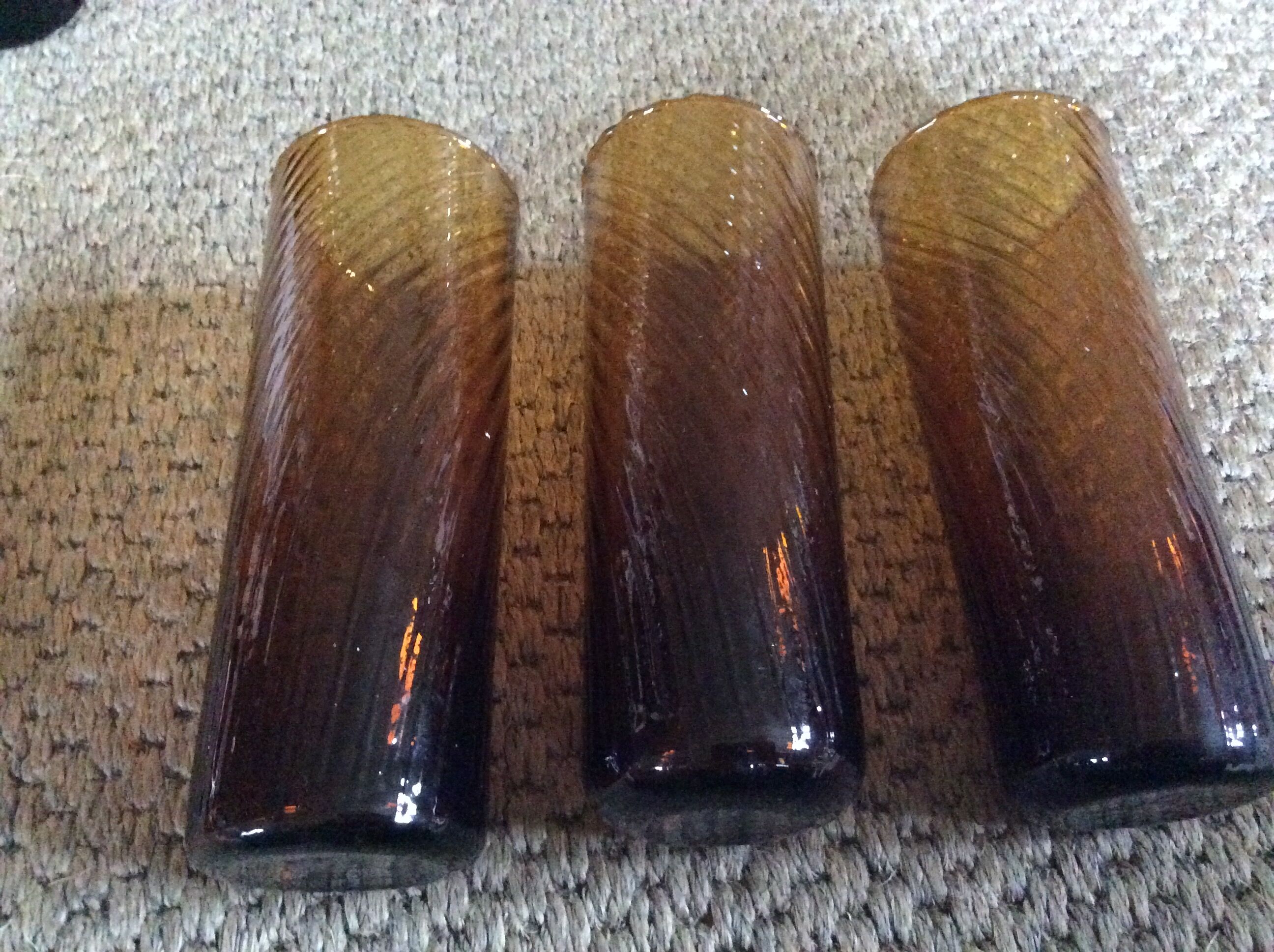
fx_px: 1176
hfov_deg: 56.9
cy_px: 476
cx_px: 637
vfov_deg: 44.1
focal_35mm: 32
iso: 800
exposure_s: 1/17
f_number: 2.4
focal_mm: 3.3
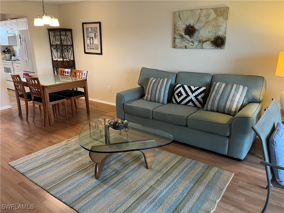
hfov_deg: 67.3
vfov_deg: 53.1
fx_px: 213
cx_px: 142
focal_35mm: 26
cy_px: 106
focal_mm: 5.1
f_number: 1.6
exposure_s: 1/60
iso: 125
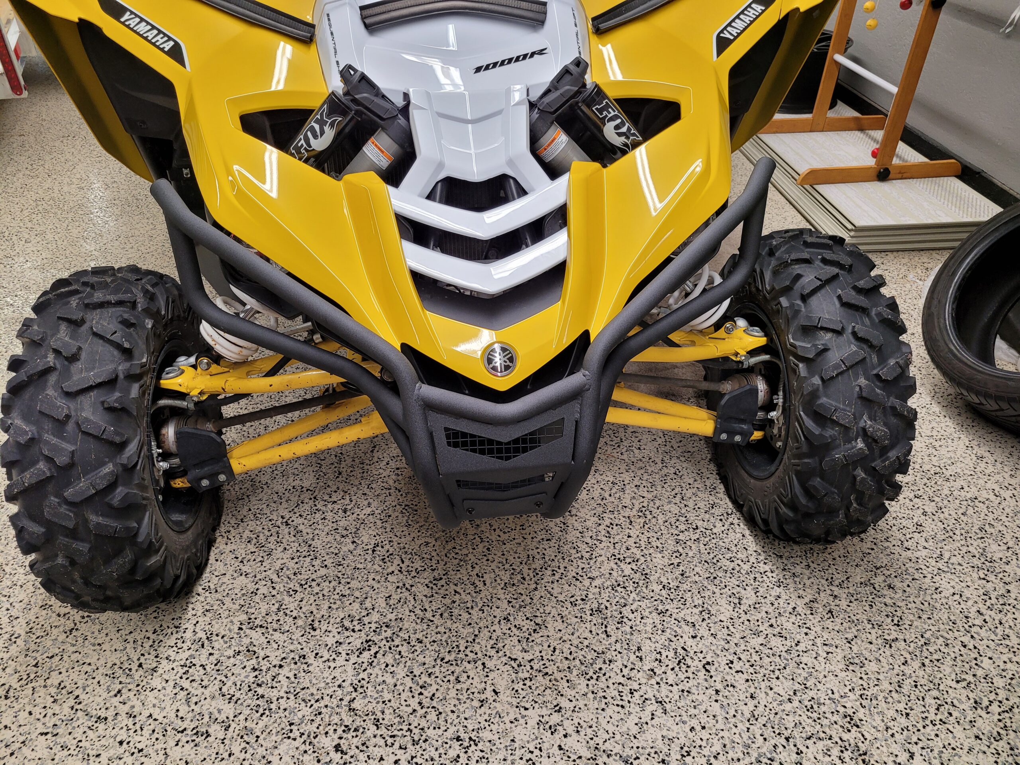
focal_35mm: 26
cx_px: 510
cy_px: 382
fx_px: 766
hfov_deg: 67.3
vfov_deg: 53.1
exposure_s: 1/119
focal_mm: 5.4
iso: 125
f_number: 1.8
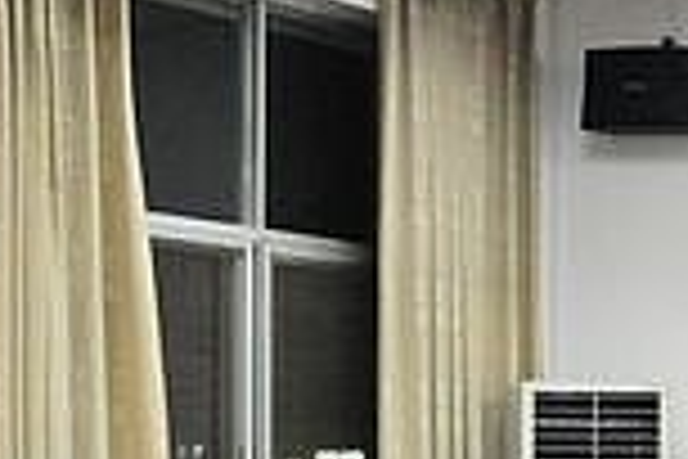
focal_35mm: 129
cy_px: 729
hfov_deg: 15.8
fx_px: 2465
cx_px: 490
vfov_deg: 10.2
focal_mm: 22
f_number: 3.8
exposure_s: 1/50
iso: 2000
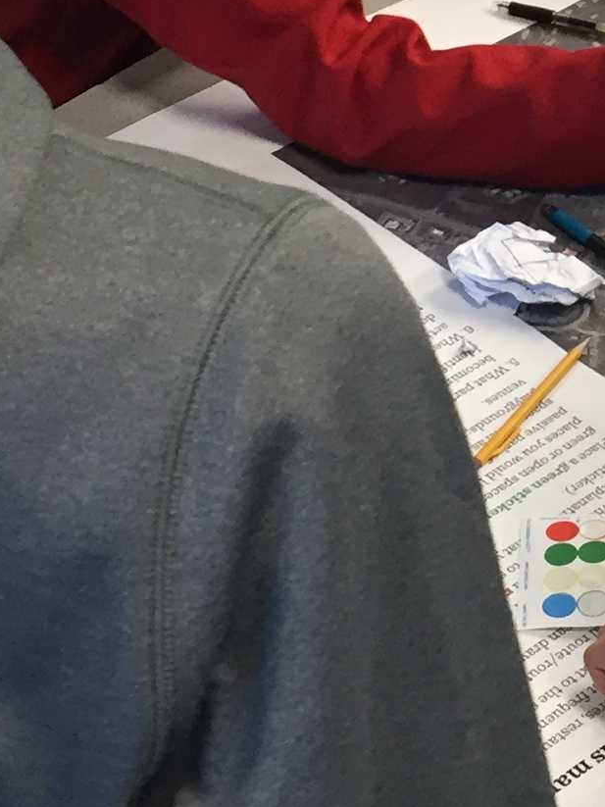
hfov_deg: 12.6
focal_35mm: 115
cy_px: -21
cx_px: 708
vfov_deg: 16.7
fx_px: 2681
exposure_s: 1/30
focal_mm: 4.15
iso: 100
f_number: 2.2
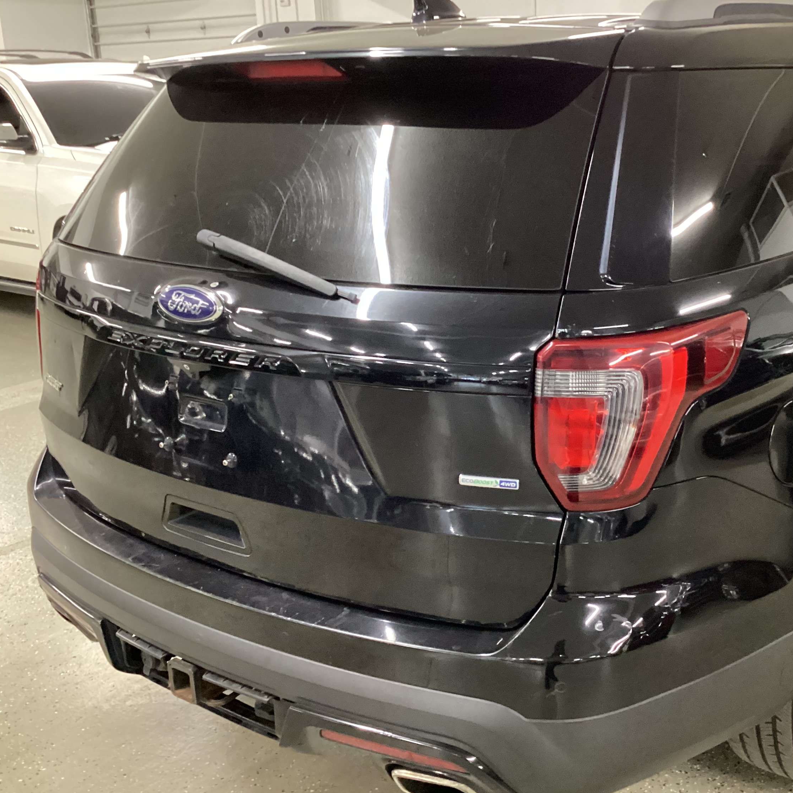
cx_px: 491
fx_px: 1037
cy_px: 372
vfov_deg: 41.8
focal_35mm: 40
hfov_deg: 41.6
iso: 500
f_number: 2.4
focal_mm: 3.3
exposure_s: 1/30
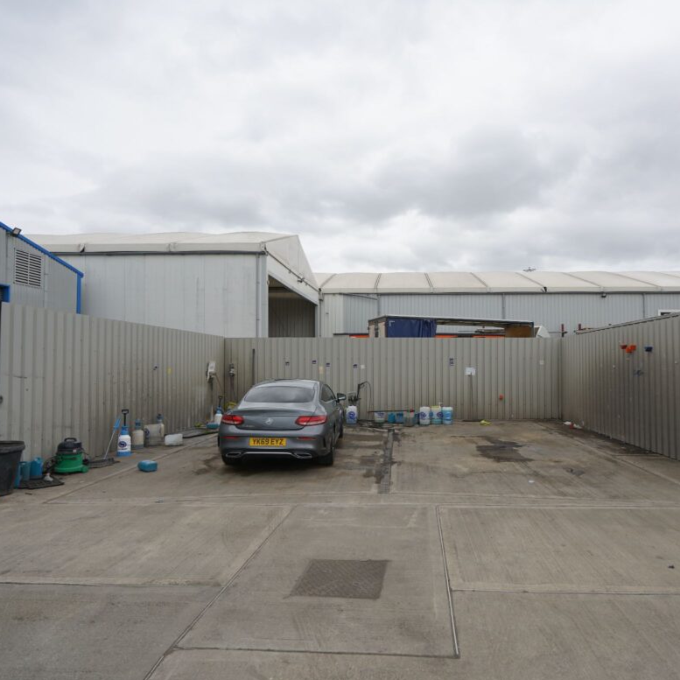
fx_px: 467
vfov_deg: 72.1
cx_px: 395
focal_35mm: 21
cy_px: 350
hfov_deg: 71.7
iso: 100
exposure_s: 1/500
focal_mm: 16
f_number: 5.6
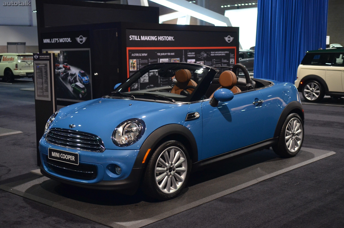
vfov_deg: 26.4
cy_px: 114
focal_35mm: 51
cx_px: 172
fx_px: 486
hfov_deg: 39.0
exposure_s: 1/40
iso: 1600
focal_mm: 34
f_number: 2.8
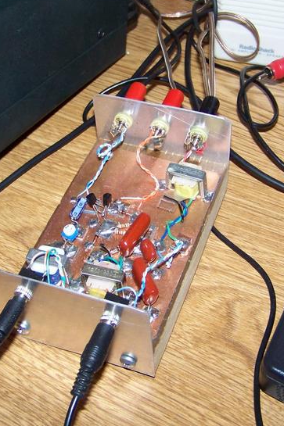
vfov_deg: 36.2
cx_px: 134
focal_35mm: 55
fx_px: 651
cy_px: 198
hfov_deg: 24.6
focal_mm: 5.85
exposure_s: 1/30
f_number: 2.8
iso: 200
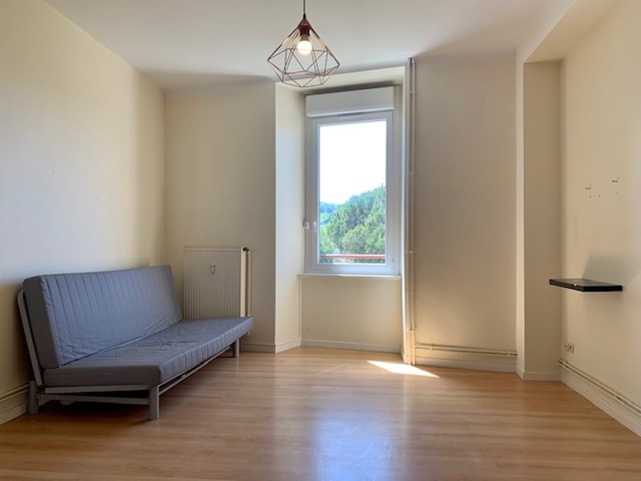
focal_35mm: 26
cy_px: 240
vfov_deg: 53.1
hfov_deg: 67.3
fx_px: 481
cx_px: 320
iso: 32
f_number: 1.8
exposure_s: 1/122
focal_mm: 4.25
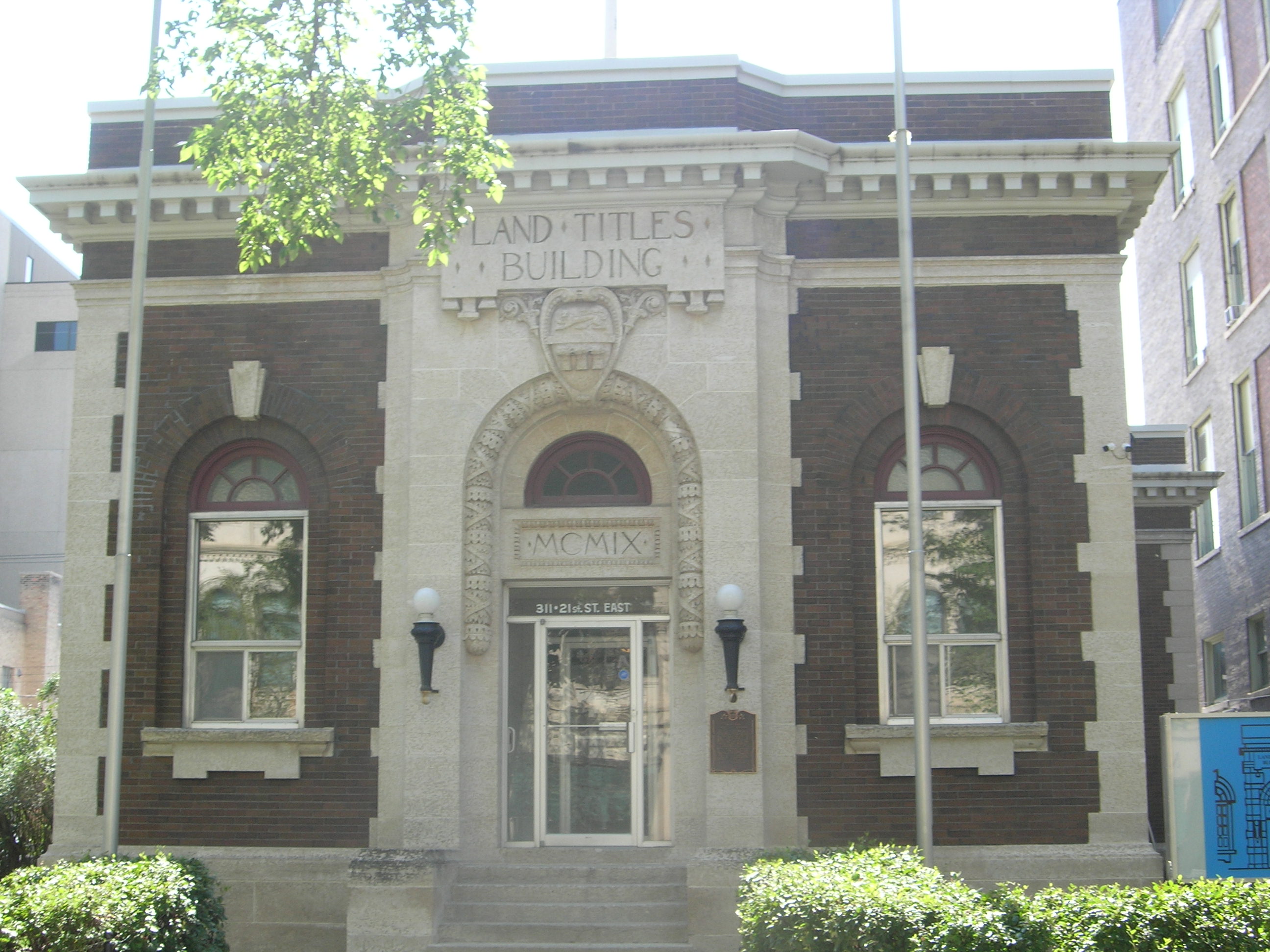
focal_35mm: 51
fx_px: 1871
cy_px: 476
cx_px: 635
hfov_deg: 37.5
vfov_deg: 28.6
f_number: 5.4
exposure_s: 1/88.6
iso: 64
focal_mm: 10.6
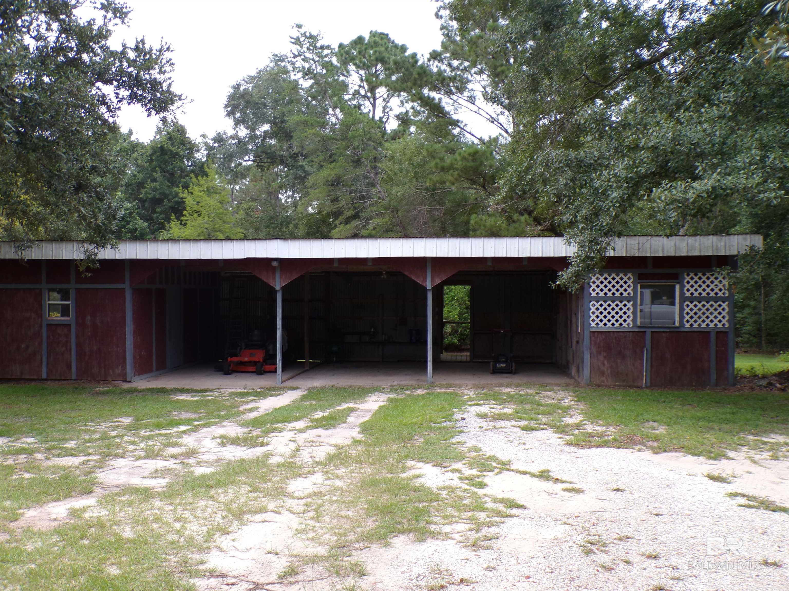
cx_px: 394
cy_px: 296
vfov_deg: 44.2
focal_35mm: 32
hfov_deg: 56.8
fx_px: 729
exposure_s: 1/100
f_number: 3.2
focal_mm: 5.8
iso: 100
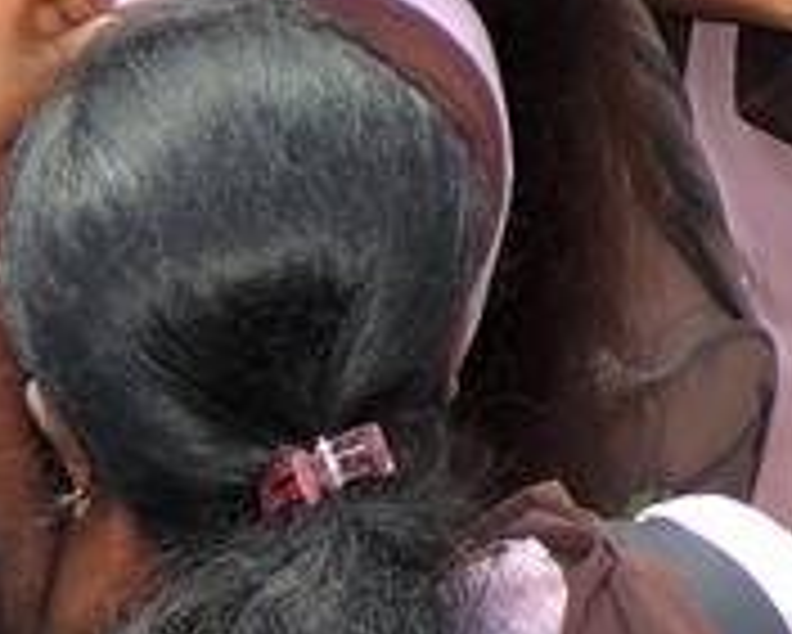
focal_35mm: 155
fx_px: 3635
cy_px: -598
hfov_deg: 12.0
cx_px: 1134
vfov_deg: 9.4
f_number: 3.3
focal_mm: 6.2
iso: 100
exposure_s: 1/320
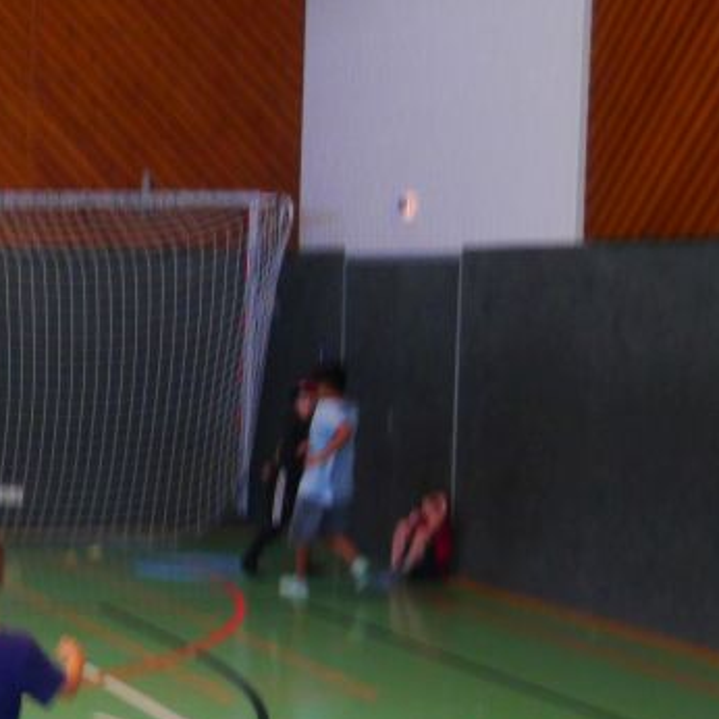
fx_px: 2279
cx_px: -281
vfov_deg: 17.9
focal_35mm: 97
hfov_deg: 16.7
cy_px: 463
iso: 1000
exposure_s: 1/60
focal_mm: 19
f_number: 3.8
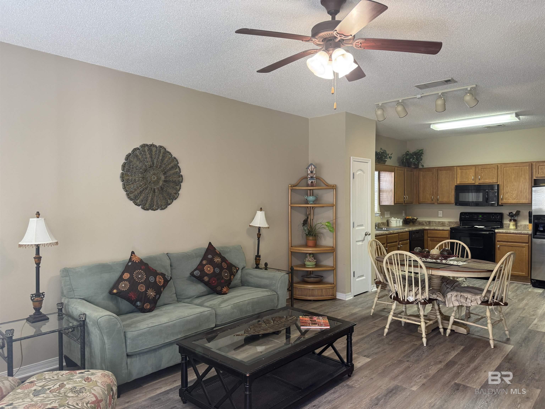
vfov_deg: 56.8
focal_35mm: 24
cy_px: 204
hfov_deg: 71.6
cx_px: 272
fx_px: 378
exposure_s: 1/60
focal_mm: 6.76
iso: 125
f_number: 1.78
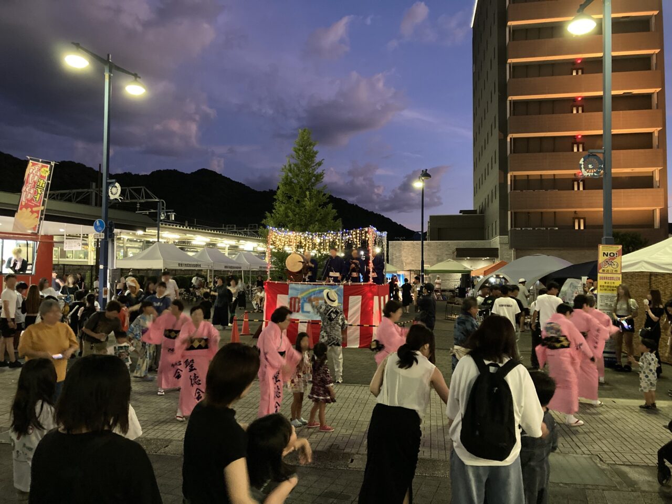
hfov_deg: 63.4
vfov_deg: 49.7
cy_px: 252
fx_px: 544
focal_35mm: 28
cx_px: 336
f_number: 1.8
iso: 640
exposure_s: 1/20
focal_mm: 3.99
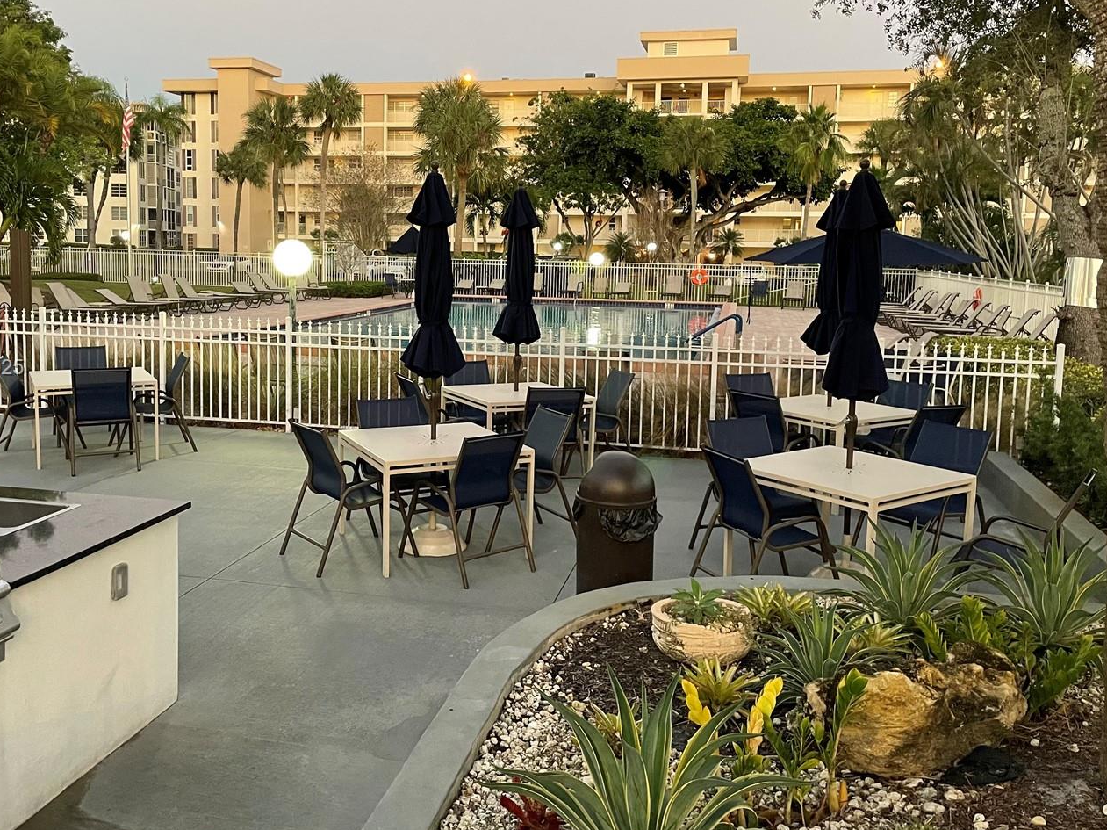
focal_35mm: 33
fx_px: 1055
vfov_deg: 42.9
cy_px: 369
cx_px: 453
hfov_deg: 55.0
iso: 400
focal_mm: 4.2
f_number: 1.6
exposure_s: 1/60
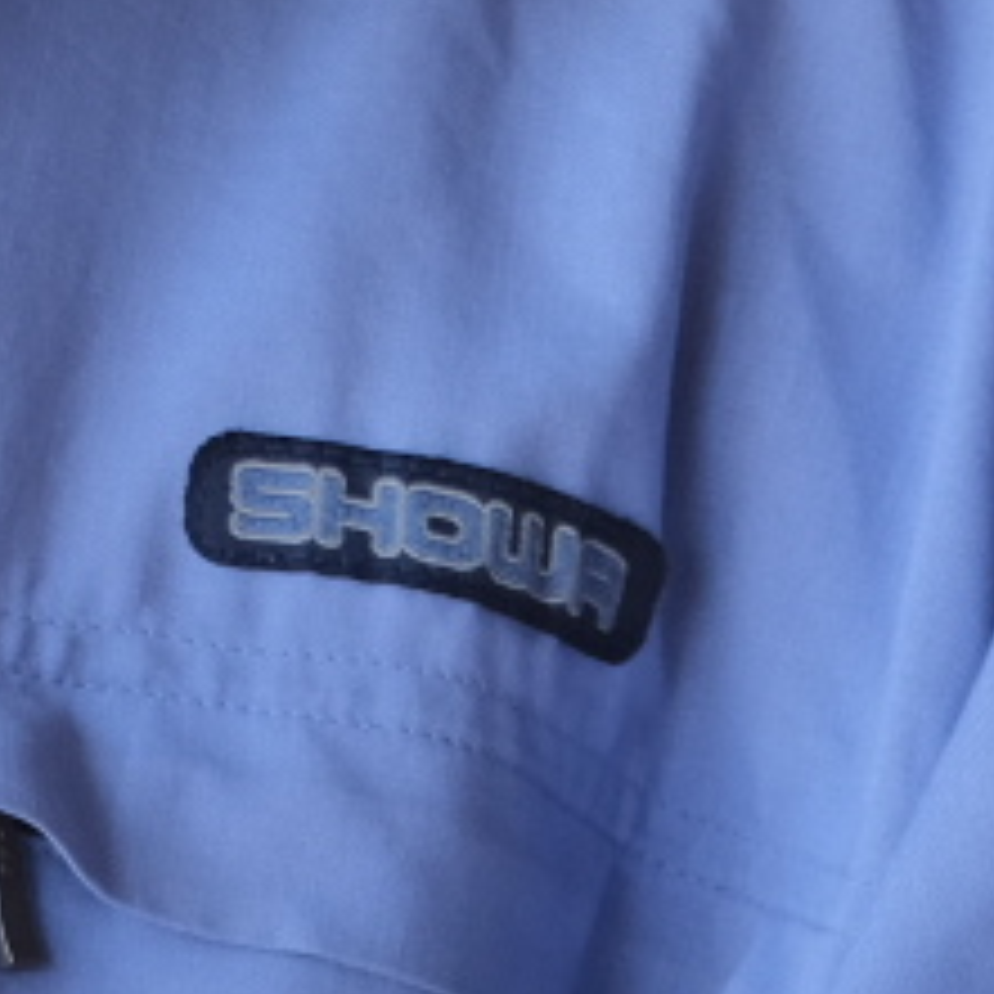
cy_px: -1160
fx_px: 34794
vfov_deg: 1.6
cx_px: 697
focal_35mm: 1071
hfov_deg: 1.6
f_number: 4.2
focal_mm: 104.9
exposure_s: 1/100
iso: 200
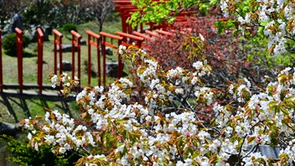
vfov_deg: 8.5
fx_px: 1119
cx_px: 162
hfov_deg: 15.0
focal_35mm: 143
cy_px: 88
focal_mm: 120
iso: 400
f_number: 11
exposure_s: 1/500
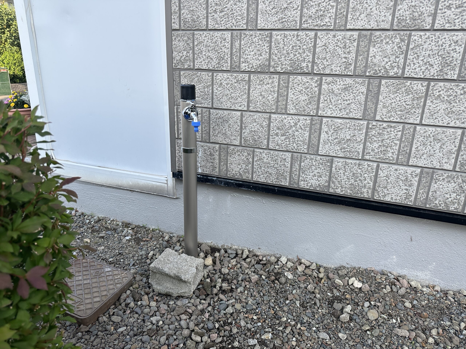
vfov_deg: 56.8
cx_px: 233
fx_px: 323
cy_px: 174
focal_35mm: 24
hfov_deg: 71.6
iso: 80
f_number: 1.78
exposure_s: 1/642
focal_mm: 6.86
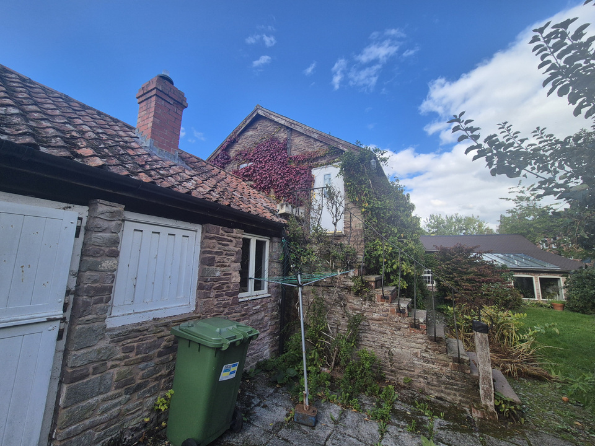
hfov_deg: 106.2
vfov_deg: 89.9
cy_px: 223
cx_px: 298
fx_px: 223
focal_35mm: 13
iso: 50
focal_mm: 2.2
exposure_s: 1/1156
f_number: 2.2
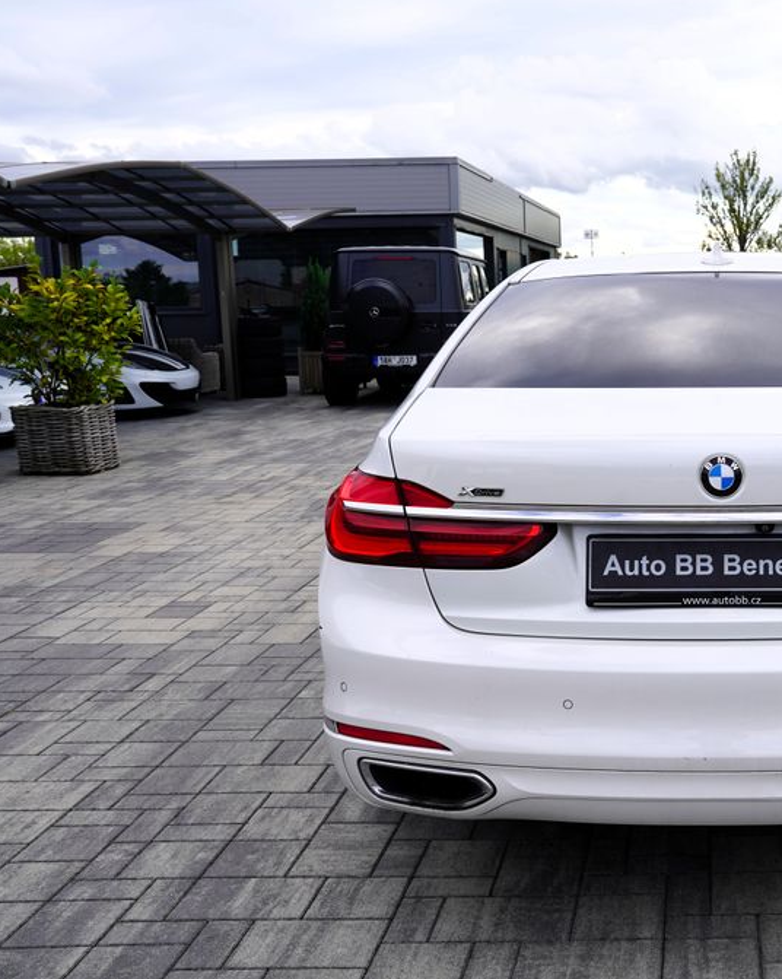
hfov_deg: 32.9
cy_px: 484
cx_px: 716
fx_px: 1245
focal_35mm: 43
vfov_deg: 42.9
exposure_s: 1/125
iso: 100
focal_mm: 30
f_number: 9
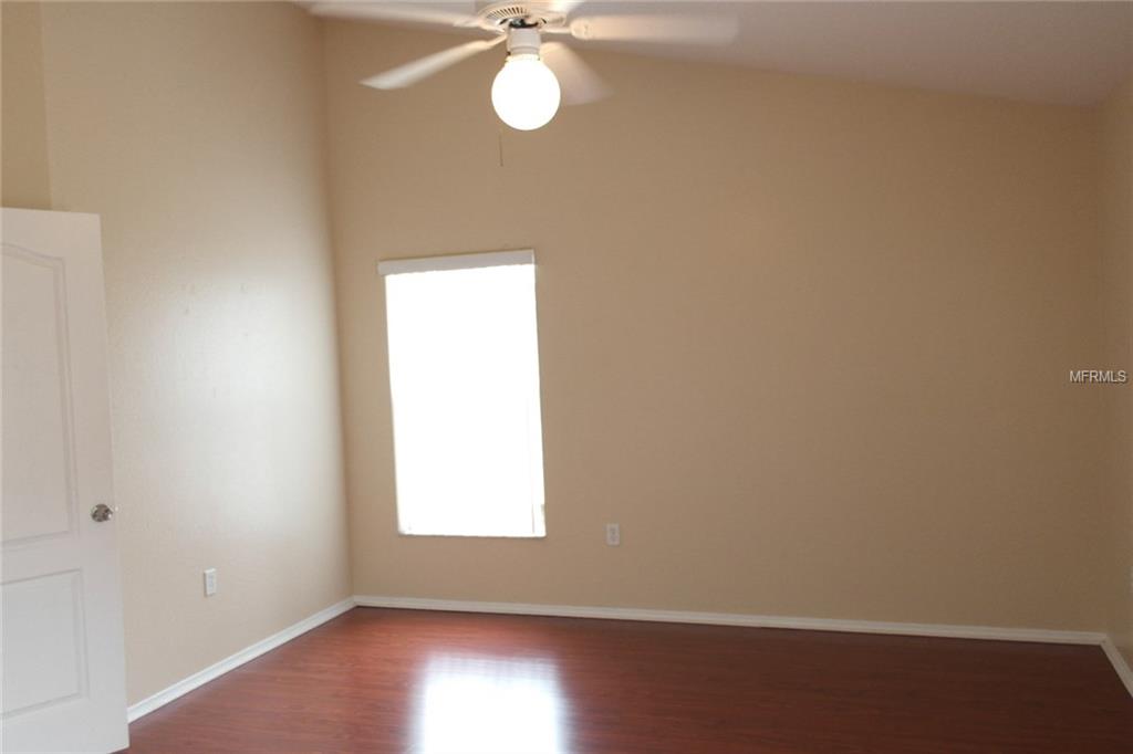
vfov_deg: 43.6
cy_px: 377
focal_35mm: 30
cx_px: 566
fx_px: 944
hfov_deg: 61.9
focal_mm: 20
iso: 400
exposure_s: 1/50
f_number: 3.5
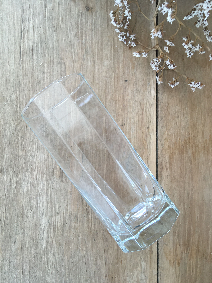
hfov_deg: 48.2
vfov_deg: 61.7
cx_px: 106
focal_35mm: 29
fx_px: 237
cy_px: 142
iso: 32
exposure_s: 1/50
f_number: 2.2
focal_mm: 4.15
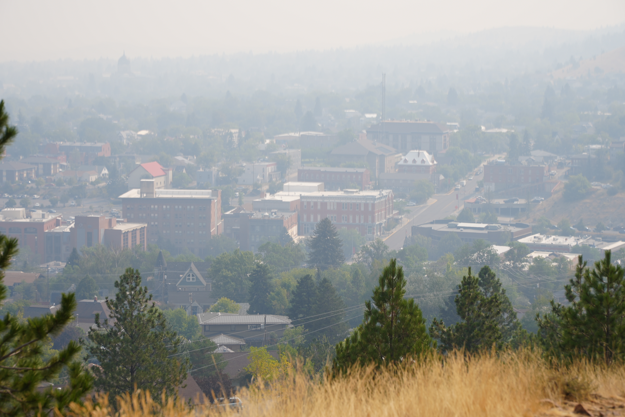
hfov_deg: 19.8
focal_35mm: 103
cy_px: 208
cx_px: 312
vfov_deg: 13.3
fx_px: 1789
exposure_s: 1/250
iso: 80
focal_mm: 103
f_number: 8
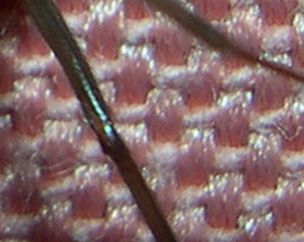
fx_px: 1411
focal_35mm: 157
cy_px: -110
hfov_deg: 12.1
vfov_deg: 9.6
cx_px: -36
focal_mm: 8
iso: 100
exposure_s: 1/60
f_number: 7.6
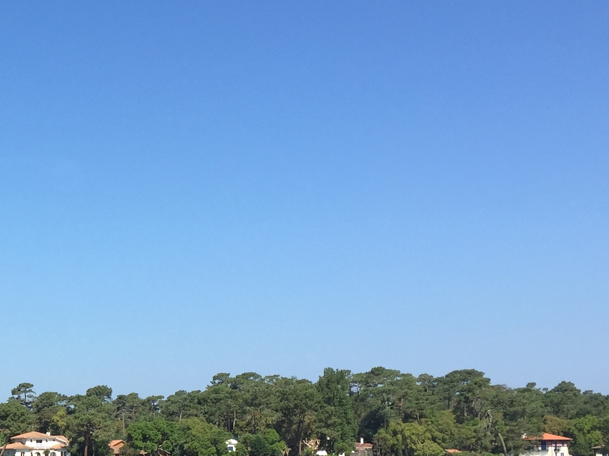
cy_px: 411
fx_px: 1267
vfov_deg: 20.0
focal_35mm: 72
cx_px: -37
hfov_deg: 25.4
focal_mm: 4.15
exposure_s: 1/1799
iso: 32
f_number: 2.2
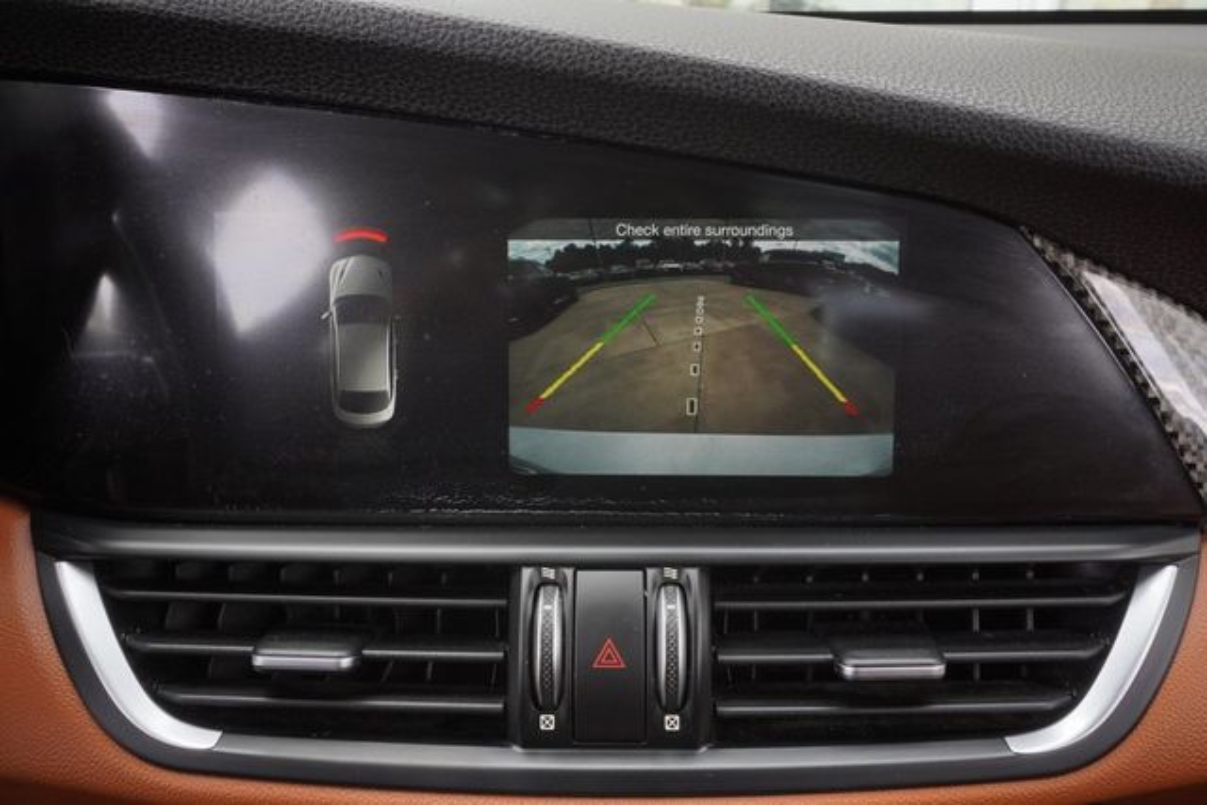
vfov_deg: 36.9
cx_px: 604
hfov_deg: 53.1
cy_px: 402
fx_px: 1207
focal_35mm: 36
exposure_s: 1/15
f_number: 13
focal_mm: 24
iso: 160
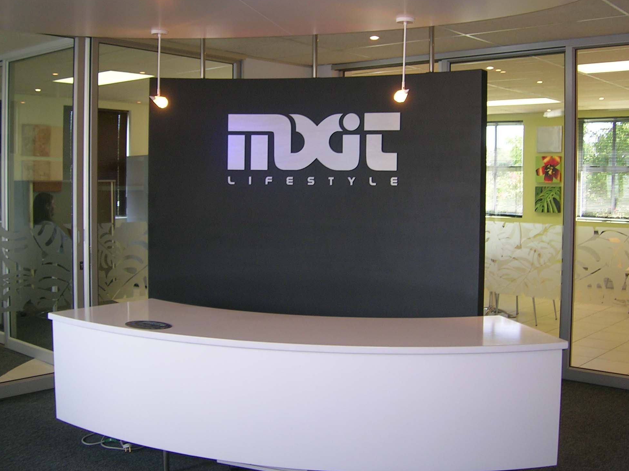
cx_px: 325
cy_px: 223
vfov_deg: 36.8
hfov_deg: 47.9
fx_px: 709
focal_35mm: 39
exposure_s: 1/30
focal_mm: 5.7
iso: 50
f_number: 2.8
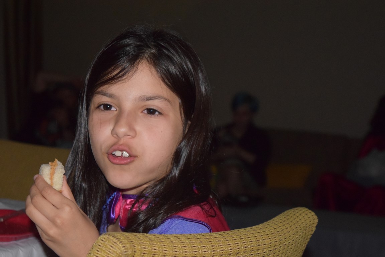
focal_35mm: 82
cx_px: 192
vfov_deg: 16.6
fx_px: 882
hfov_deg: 24.6
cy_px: 128
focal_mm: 55
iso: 3200
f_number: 5.6
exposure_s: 1/60
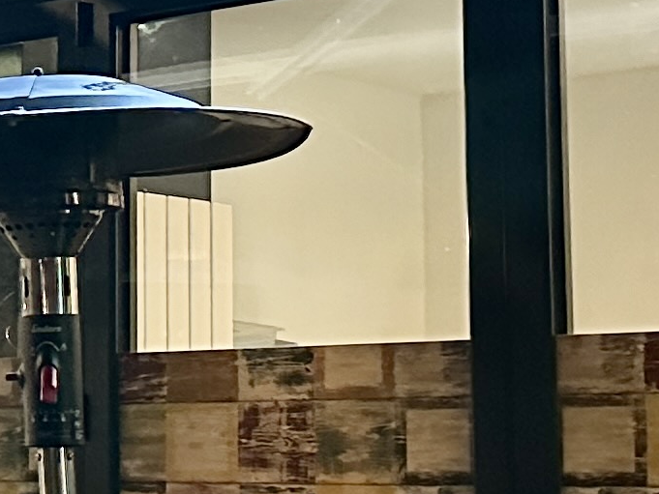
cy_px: 78
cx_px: -238
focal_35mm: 142
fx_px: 2704
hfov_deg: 13.3
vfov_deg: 10.4
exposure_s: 1/33
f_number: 1.78
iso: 1000
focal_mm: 6.86
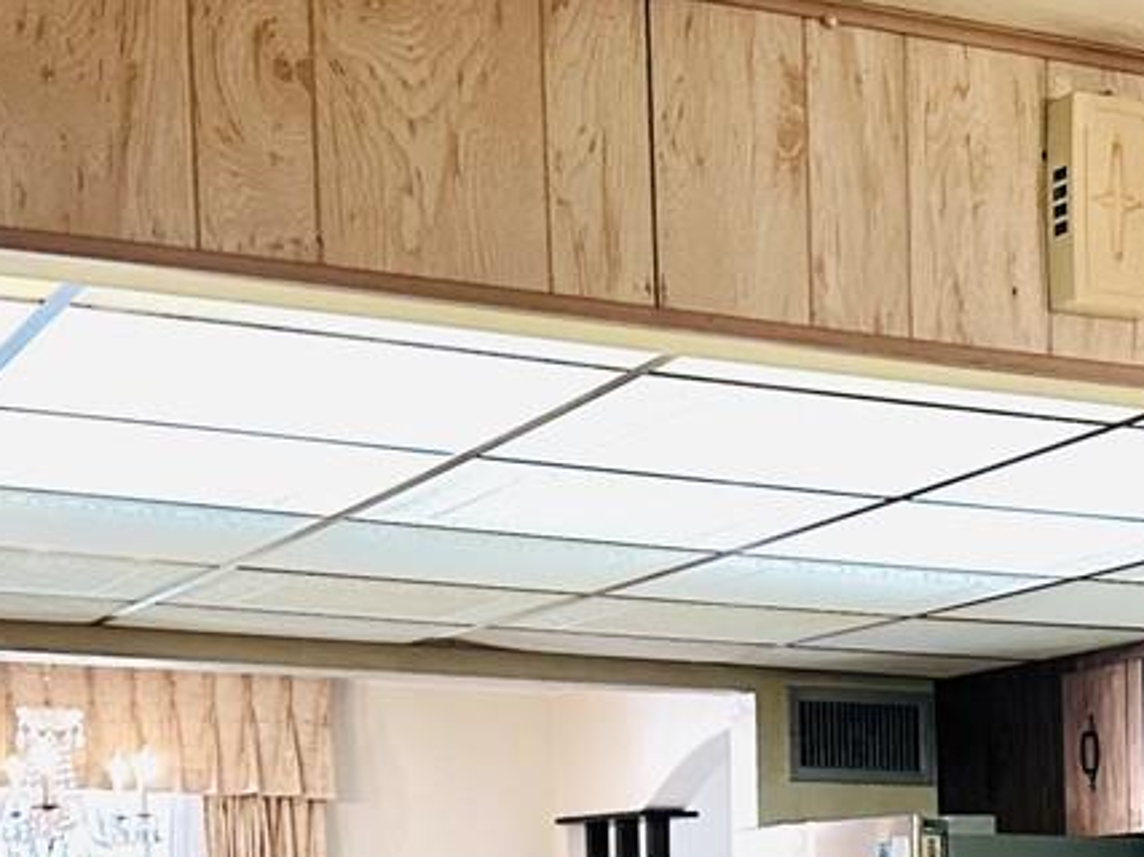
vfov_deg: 15.4
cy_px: 1216
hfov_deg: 21.0
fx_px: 2974
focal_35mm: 90
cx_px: 1141
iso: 160
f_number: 1.78
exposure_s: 1/60
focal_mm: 6.86
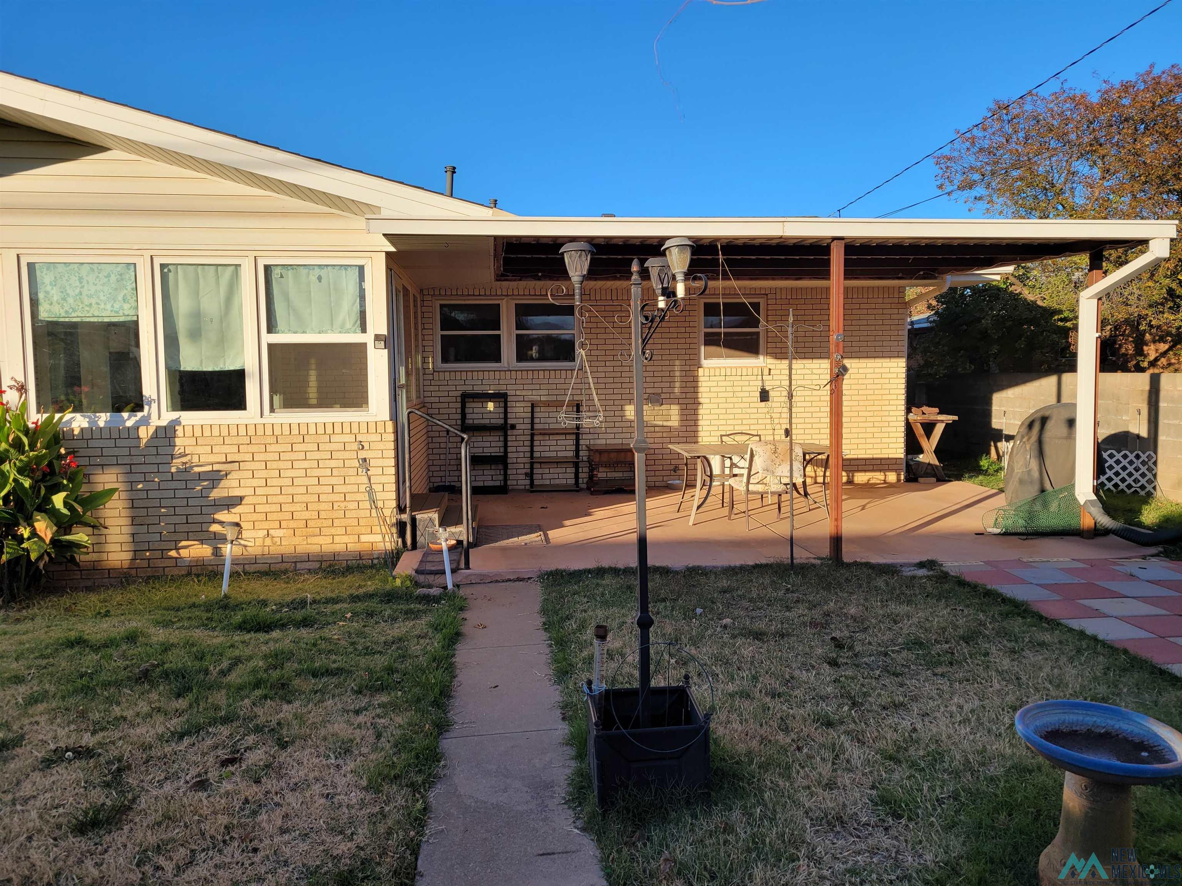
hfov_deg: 67.3
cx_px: 591
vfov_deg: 53.1
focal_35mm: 26
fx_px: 888
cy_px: 443
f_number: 1.8
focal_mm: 5.4
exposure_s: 1/1347
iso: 40
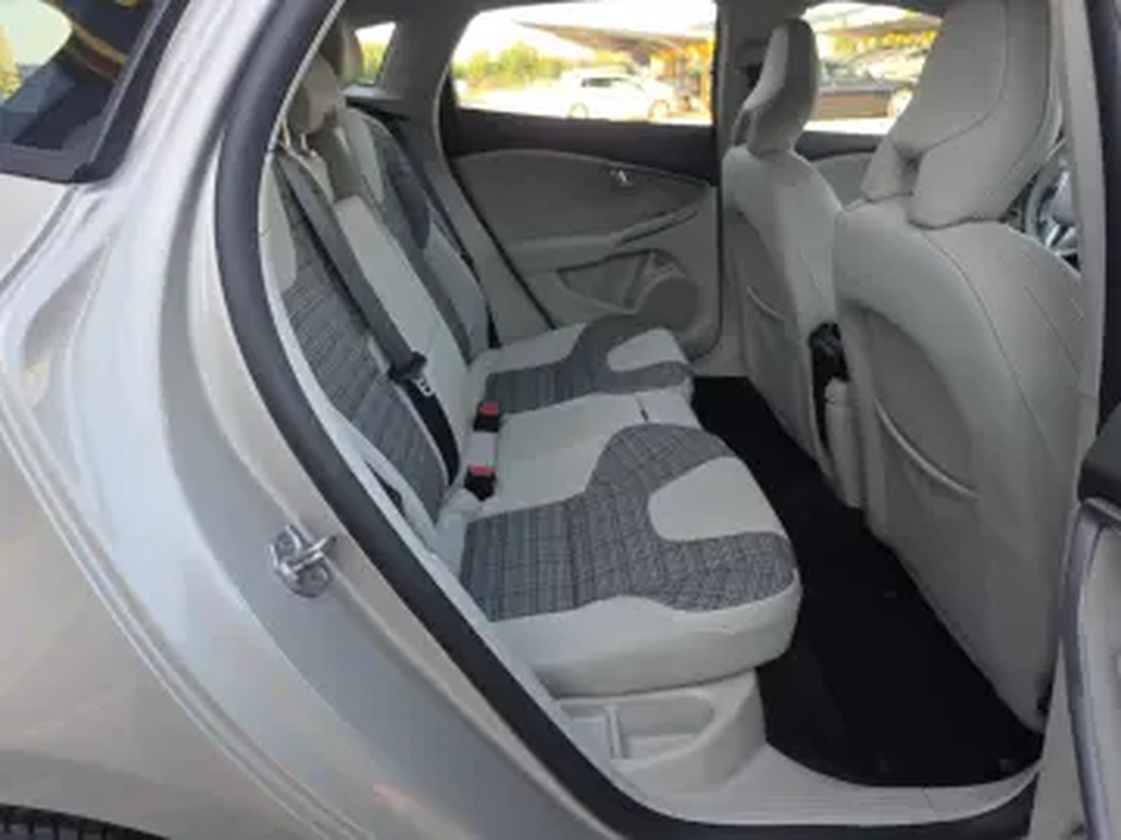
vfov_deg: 58.9
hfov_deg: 73.9
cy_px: 420
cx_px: 560
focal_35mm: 23
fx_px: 745
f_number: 1.7
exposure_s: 1/180
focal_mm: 6.25
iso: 40
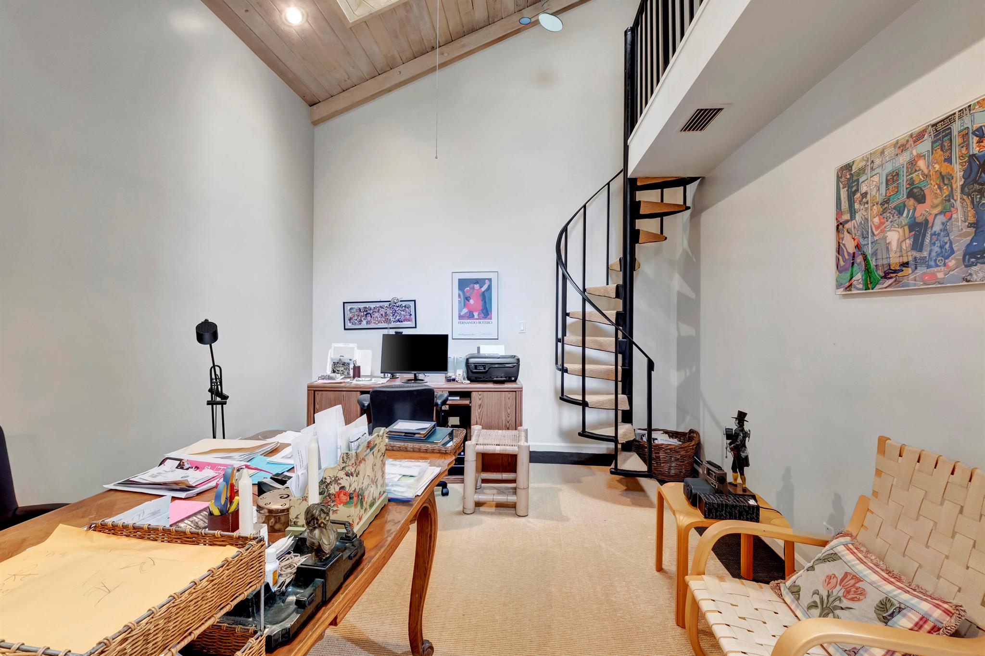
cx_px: 492
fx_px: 410
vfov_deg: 77.3
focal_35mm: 15
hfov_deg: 100.4
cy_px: 328
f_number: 8
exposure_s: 1/1.67
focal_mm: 10
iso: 640
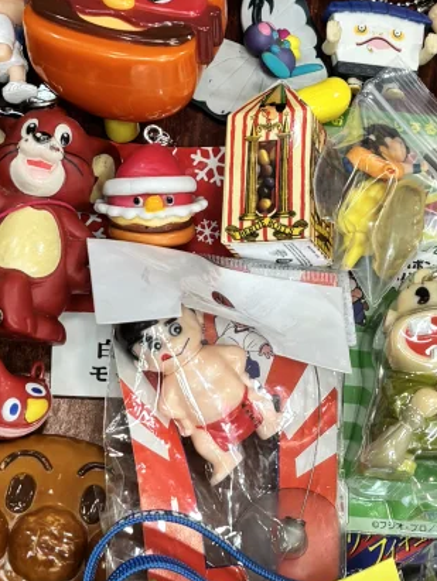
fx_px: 1529
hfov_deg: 16.2
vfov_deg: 21.5
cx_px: 321
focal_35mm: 91
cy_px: 304
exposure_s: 1/100
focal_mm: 5.96
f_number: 1.6
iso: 100
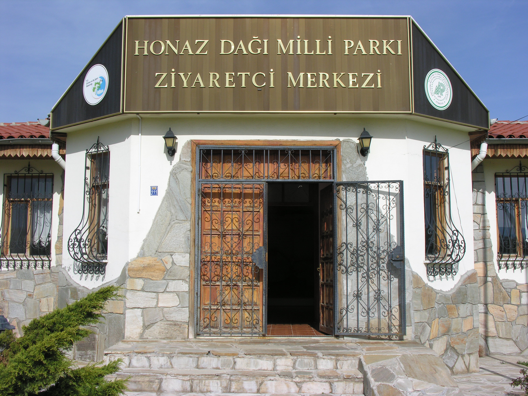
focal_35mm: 46
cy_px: 198
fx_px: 702
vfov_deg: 31.5
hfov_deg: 41.2
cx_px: 264
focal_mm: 11.8
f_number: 7.6
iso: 50
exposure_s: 1/255
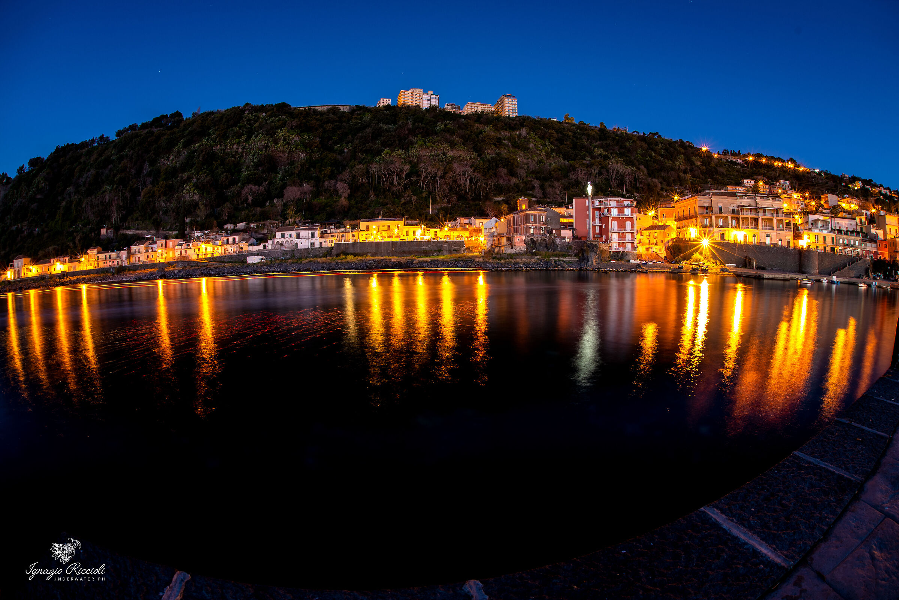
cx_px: 450
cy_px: 300
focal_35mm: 15
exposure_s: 25
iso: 200
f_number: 9
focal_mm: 15
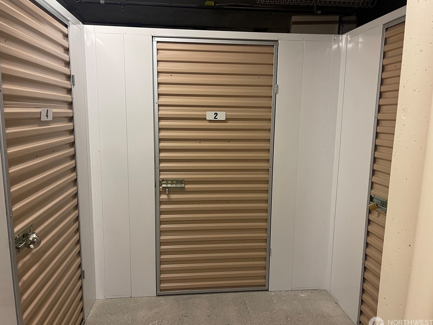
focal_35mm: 26
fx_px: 325
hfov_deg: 67.3
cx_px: 216
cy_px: 167
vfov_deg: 53.1
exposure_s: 1/60
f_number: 1.6
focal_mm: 5.1
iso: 200
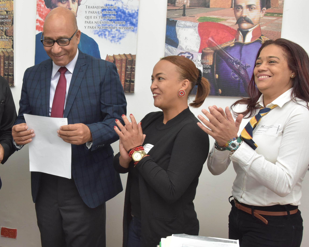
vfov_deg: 33.4
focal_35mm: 45
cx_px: 69
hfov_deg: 39.8
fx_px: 412
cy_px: 120
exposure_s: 1/160
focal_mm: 30
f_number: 9
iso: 2000
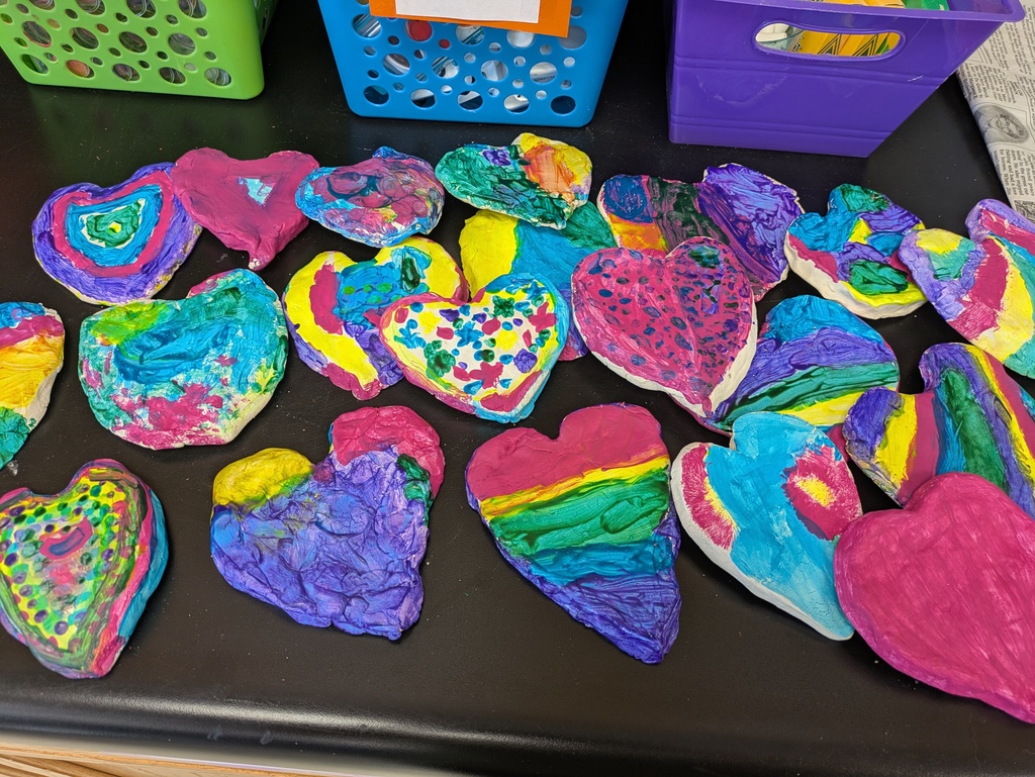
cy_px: 388
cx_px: 518
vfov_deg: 54.9
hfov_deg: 69.4
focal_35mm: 25
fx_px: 748
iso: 54
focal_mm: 5.43
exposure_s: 1/30
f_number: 1.89
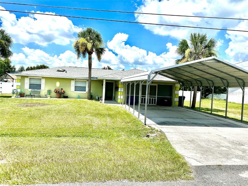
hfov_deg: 71.6
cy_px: 93
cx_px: 124
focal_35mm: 24
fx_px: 172
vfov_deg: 56.8
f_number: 1.78
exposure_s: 1/6623
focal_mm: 6.86
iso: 80
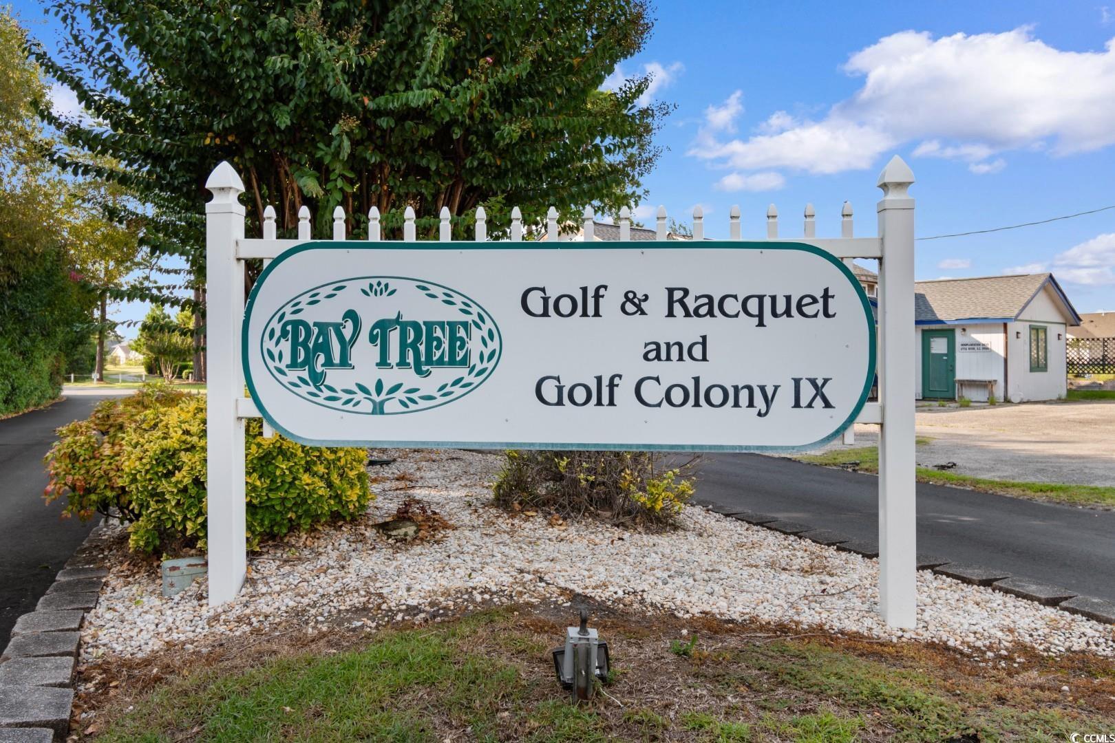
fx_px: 929
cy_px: 372
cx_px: 558
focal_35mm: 30
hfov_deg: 61.9
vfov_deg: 43.6
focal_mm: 20
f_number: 5.6
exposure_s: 1/80
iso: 100
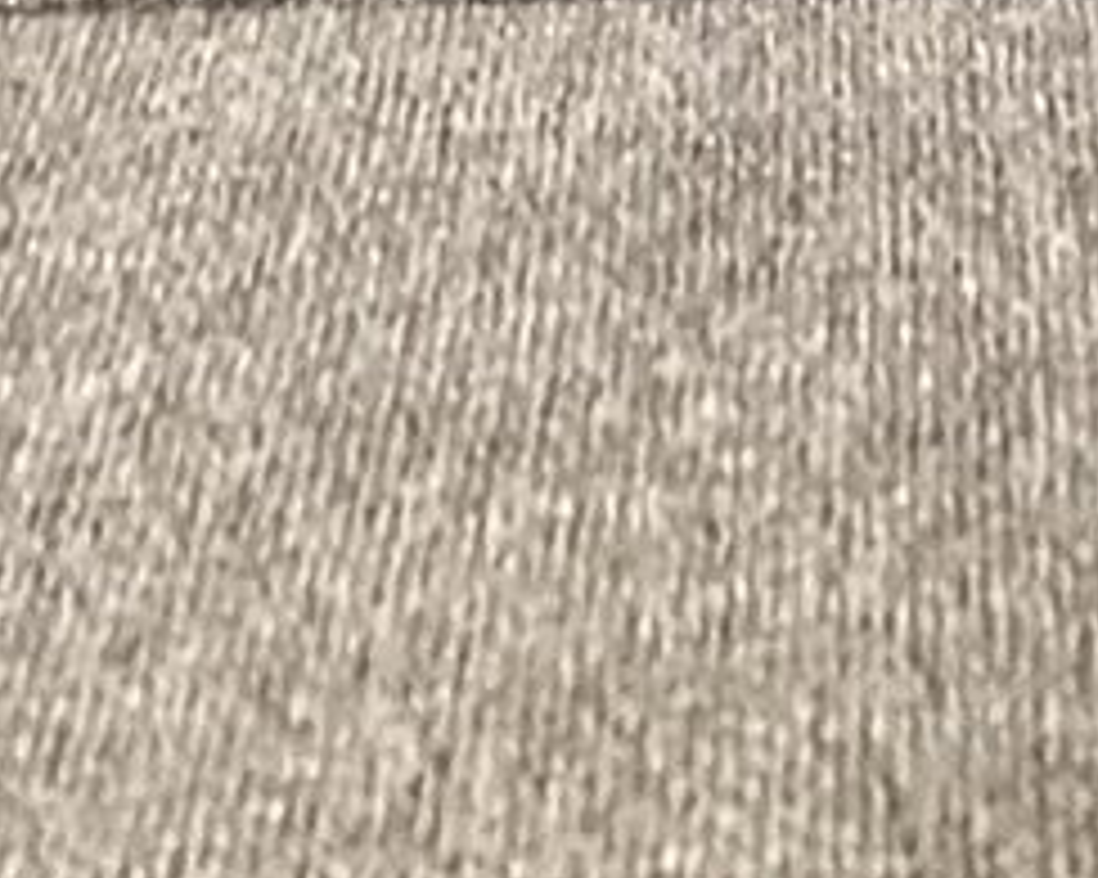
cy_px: -1475
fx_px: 6107
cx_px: 947
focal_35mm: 188
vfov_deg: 7.5
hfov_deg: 10.2
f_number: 2.4
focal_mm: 3.3
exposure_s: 1/25
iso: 320
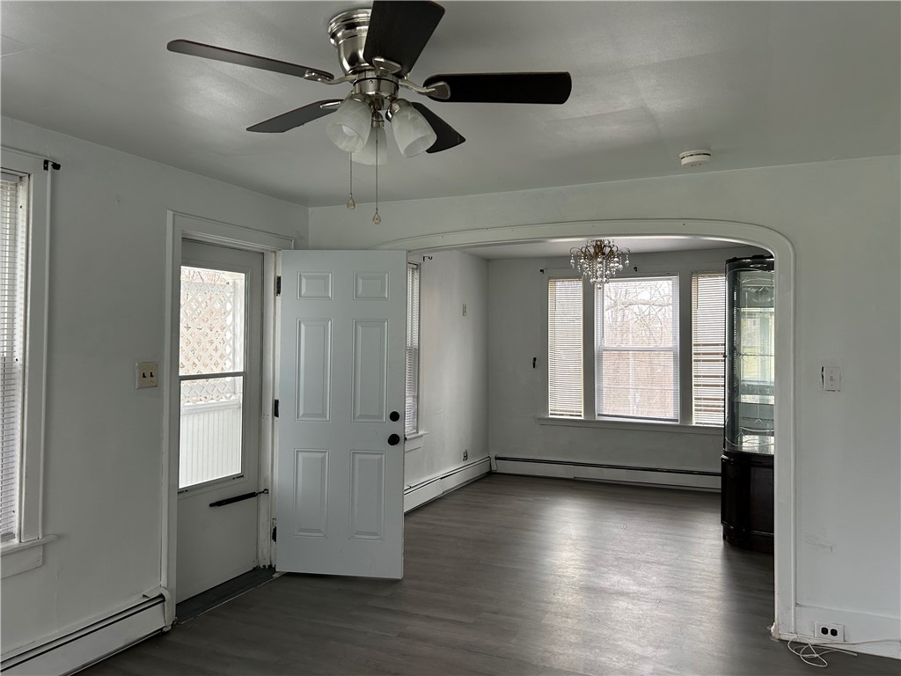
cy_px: 338
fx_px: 677
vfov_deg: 53.1
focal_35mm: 26
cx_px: 450
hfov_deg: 67.3
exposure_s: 1/120
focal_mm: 5.7
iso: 100
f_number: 1.5
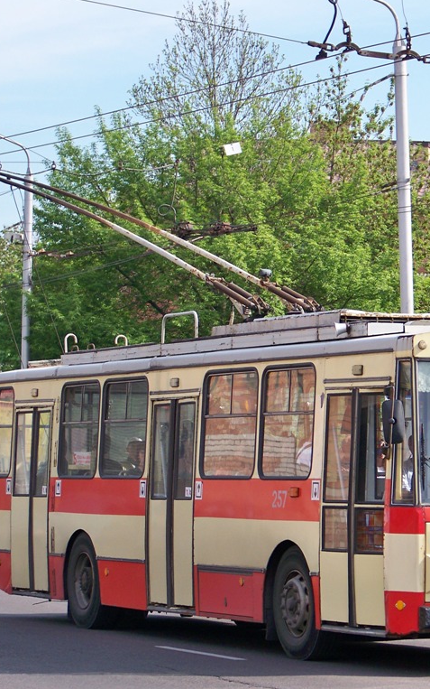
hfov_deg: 8.4
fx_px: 2906
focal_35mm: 155
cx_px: 376
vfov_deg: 13.5
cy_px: 343
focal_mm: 19.3
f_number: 3.2
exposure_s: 1/500
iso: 80
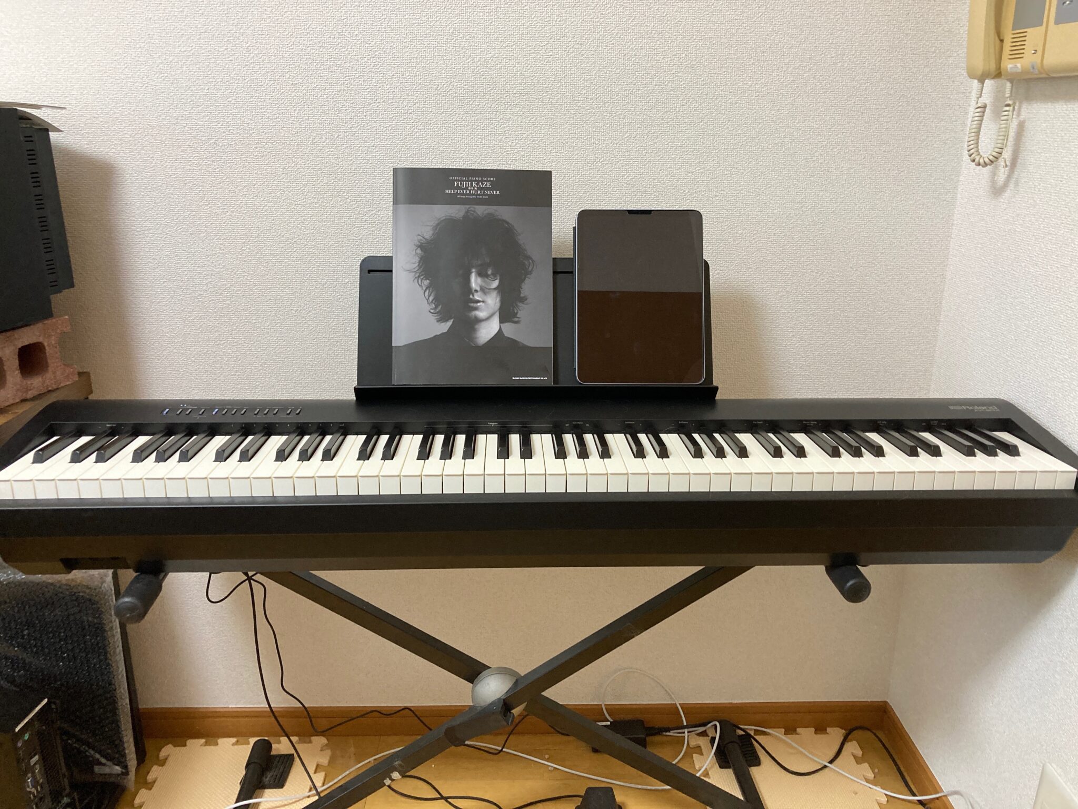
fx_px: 872
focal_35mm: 28
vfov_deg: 49.7
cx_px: 539
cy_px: 404
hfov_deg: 63.4
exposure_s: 1/50
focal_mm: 3.99
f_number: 1.8
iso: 160
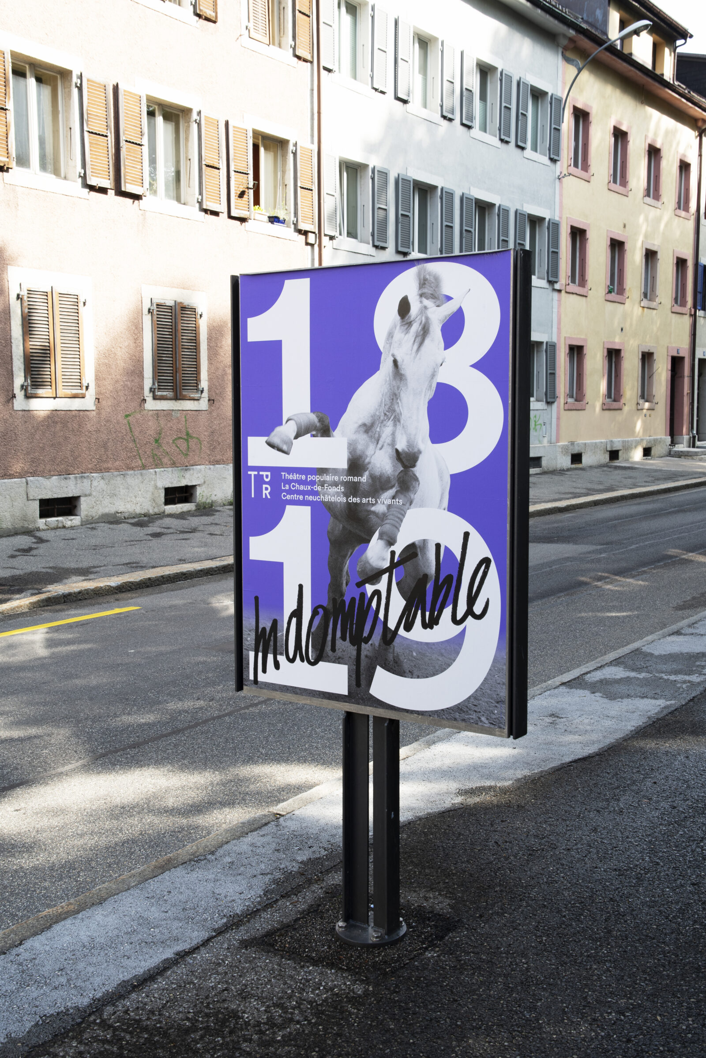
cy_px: 529
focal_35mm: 40
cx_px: 353
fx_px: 1191
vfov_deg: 47.9
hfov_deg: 33.0
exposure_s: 1/100
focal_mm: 27
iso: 125
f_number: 6.3
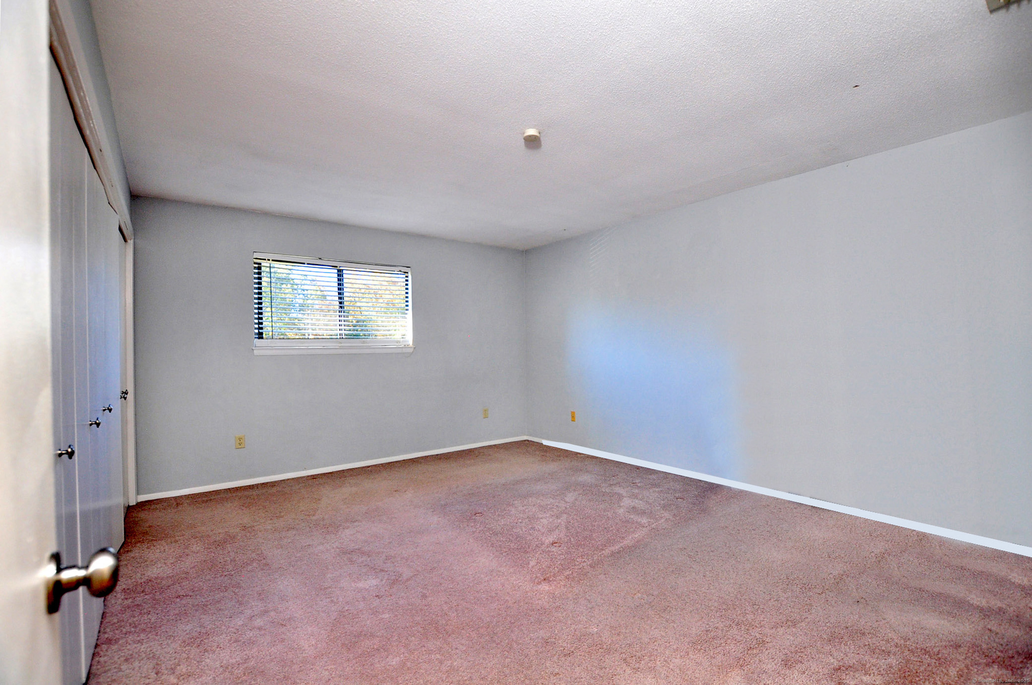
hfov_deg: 100.5
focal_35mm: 15
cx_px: 516
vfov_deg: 77.2
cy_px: 342
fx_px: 429
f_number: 4.5
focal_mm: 10
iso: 500
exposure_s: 1/80
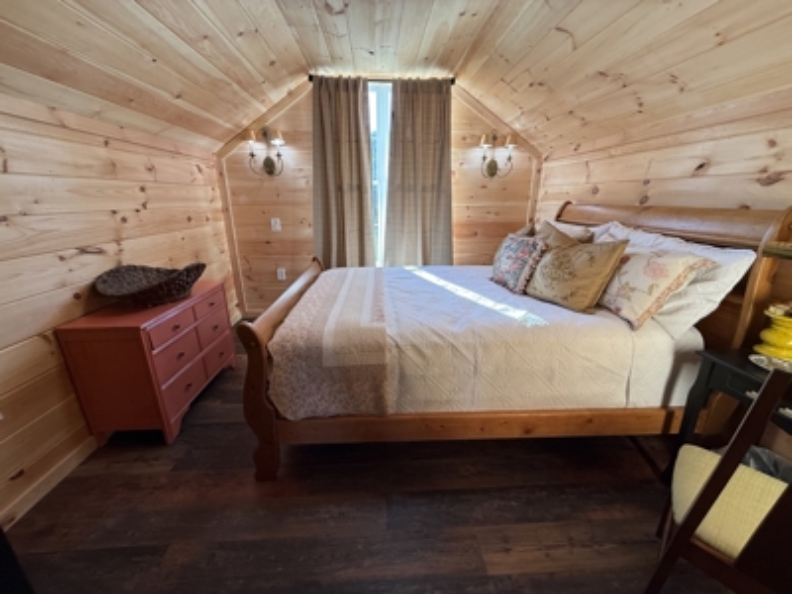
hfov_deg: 102.1
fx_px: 320
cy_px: 297
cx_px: 396
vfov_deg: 85.7
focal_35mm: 14
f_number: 2.2
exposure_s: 1/120
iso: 125
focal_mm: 2.22
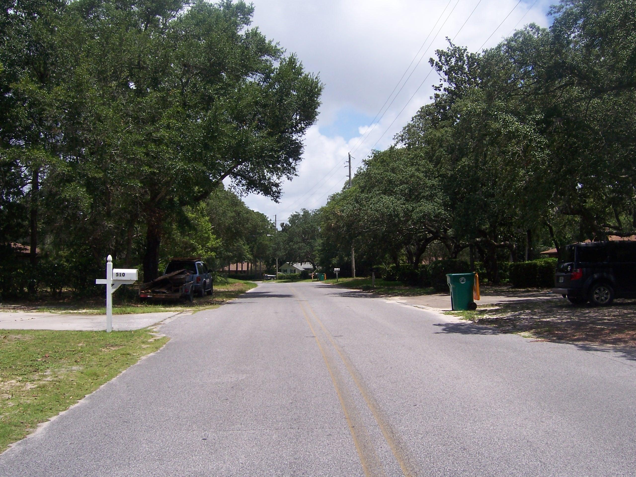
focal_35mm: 36
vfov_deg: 39.7
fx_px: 661
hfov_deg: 51.4
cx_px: 318
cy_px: 238
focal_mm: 6
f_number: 4.8
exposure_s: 1/500
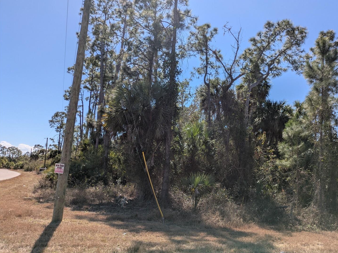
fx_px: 273
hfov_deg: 63.3
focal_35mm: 28
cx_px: 188
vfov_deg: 49.7
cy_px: 137
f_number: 1.89
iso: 50
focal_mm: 5.43
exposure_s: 1/2538
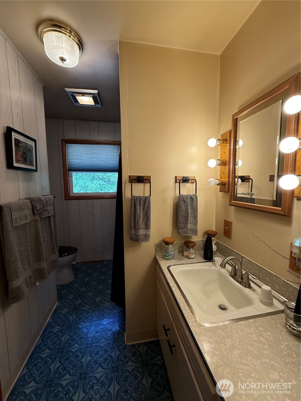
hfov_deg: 85.7
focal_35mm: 14
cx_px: 150
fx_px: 162
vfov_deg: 102.1
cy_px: 200
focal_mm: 2.22
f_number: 2.2
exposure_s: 1/120
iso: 125
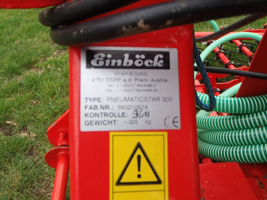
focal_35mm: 28
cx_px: 134
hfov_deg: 63.4
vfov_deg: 49.7
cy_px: 100
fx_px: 216
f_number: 3.5
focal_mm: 5
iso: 80
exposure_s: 1/60
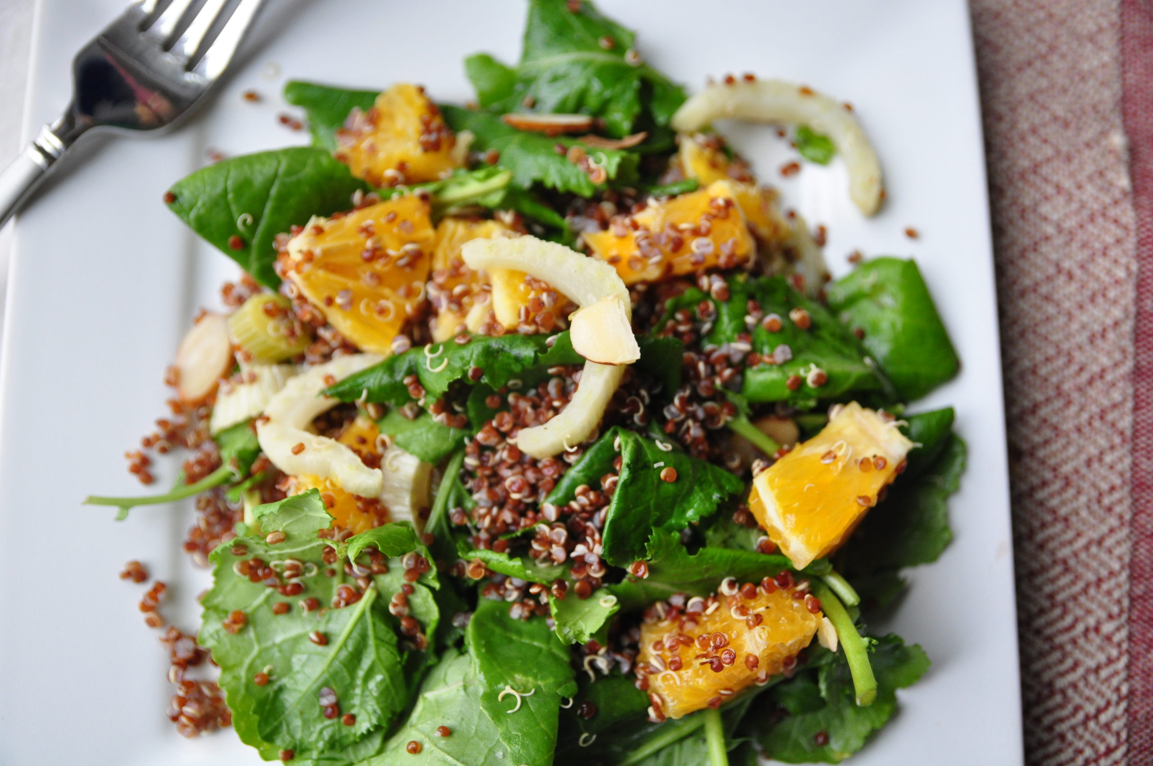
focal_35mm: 40
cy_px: 383
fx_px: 1295
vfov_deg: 32.9
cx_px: 576
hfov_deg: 48.0
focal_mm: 27
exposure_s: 1/160
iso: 800
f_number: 2.8
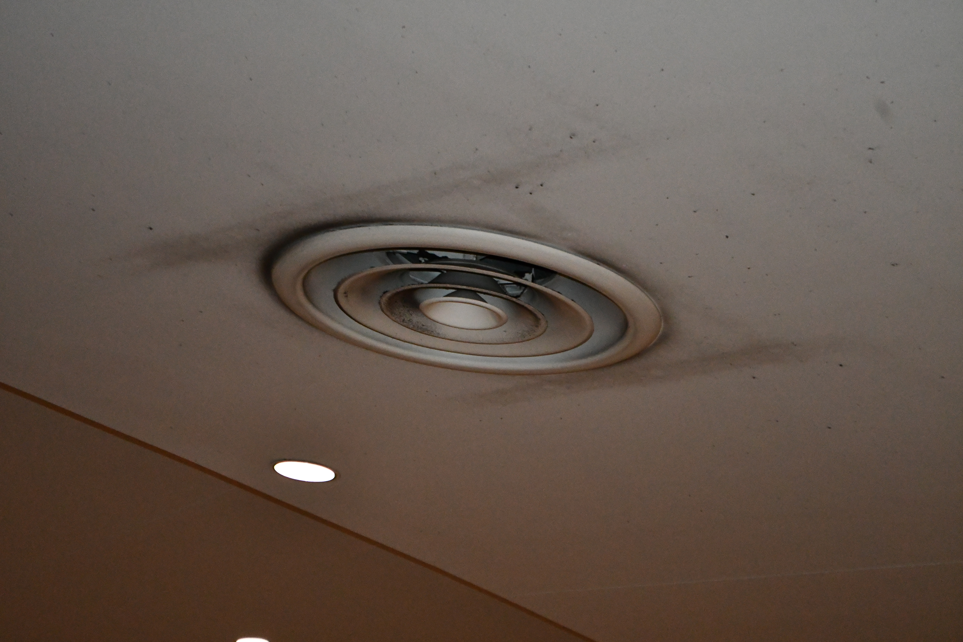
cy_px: 321
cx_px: 482
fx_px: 2193
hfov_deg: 24.8
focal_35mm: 82
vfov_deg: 16.7
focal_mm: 55
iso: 6400
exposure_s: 1/60
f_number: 5.6
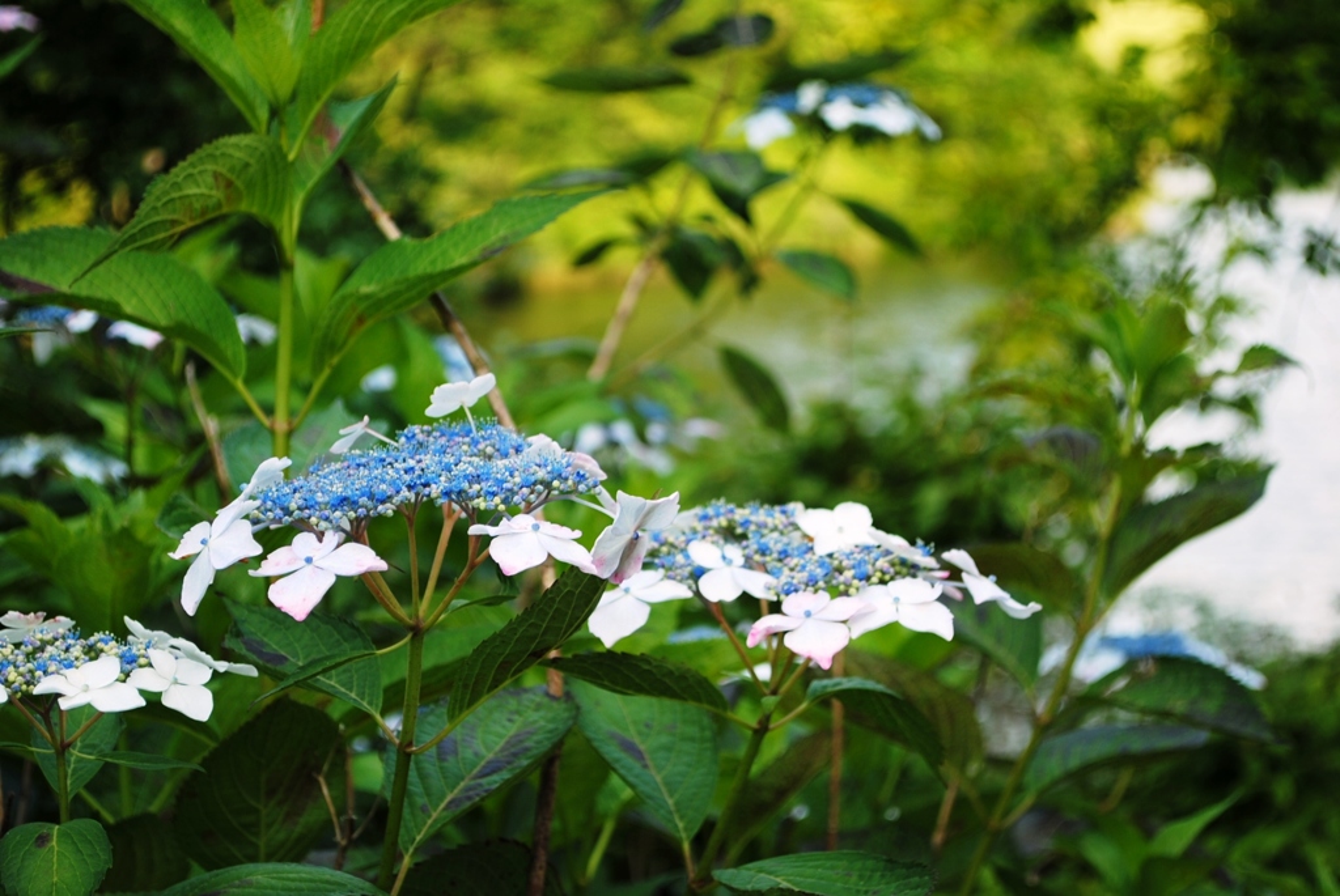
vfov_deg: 16.6
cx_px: 670
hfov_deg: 24.6
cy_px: 448
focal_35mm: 82
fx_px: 3074
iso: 100
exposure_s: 1/100
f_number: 5.6
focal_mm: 55
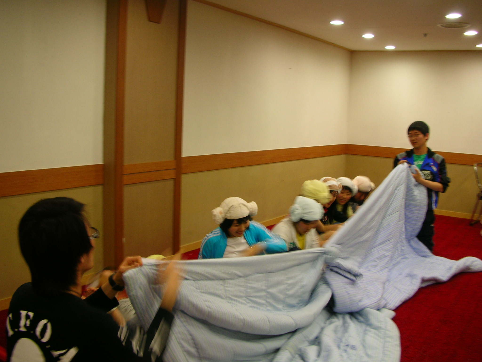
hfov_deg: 52.6
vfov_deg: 40.7
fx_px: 487
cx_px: 241
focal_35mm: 35
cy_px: 181
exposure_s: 1/6.8
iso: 50
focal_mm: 5.8
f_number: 3
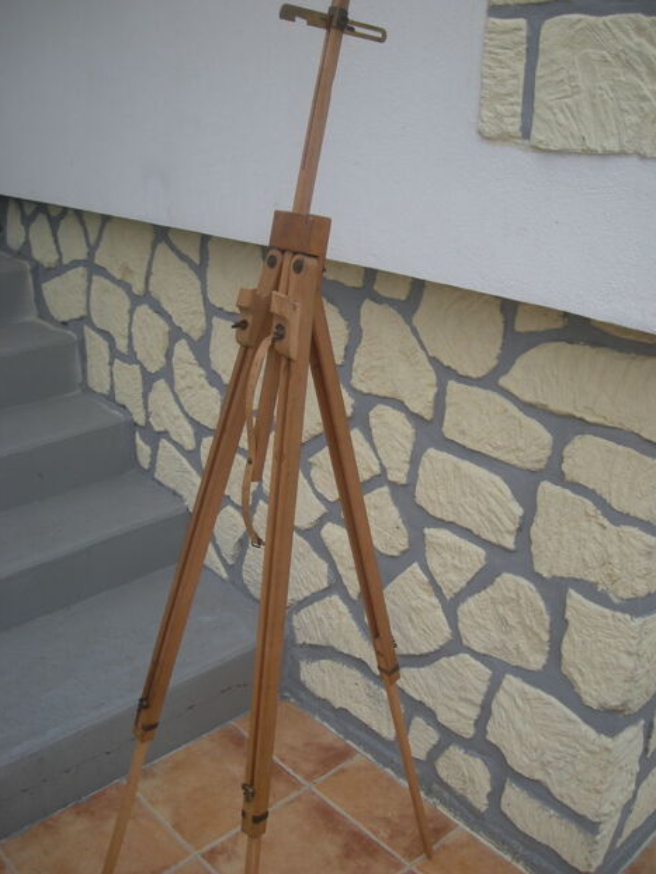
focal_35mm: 36
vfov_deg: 51.3
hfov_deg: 39.7
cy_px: 426
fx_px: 909
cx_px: 333
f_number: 5.7
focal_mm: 5.7
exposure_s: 1/148
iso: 64
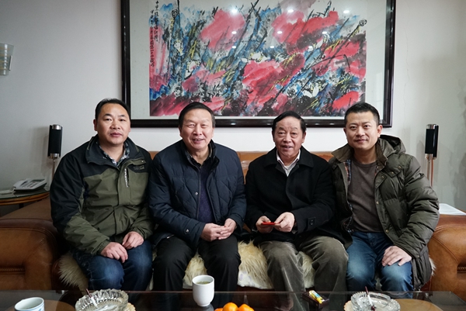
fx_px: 311
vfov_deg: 53.2
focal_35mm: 24
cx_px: 233
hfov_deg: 73.7
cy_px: 156
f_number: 4
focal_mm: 24
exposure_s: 1/160
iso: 5000
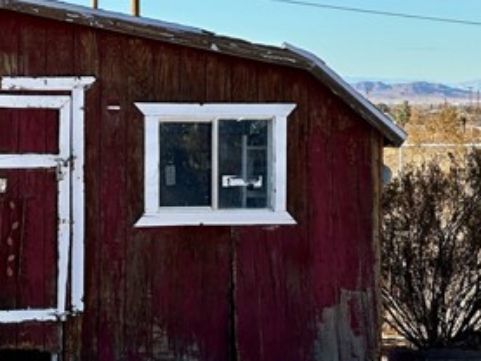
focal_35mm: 178
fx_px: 2474
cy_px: 193
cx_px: -33
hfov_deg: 11.0
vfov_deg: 8.3
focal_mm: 9
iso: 32
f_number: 2.8
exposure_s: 1/455
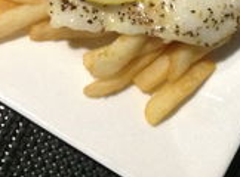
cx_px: 178
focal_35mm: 104
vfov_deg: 13.5
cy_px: -65
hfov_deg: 18.9
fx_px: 718
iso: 500
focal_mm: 4.28
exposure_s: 1/15
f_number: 2.4
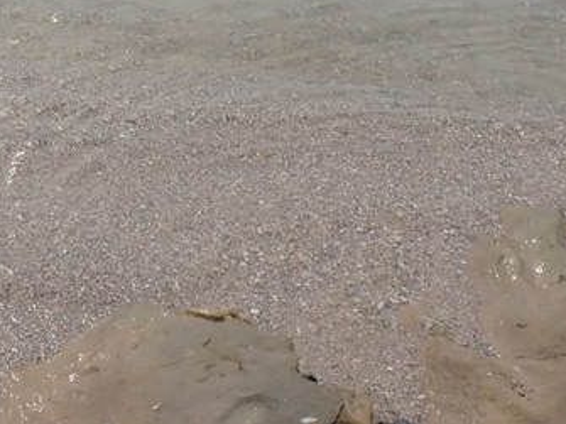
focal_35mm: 121
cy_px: -182
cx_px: -4
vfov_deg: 11.8
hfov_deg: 16.0
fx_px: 1978
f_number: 3.5
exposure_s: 1/500
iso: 100
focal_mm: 6.86
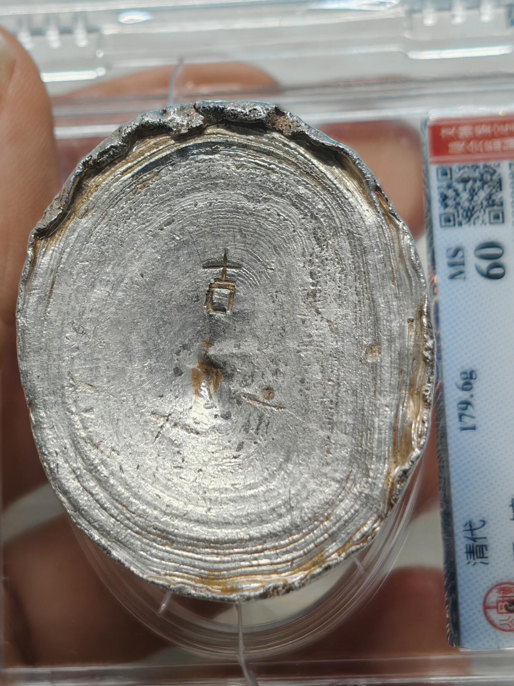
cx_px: 257
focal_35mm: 95
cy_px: 343
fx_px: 1881
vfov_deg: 20.7
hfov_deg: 15.6
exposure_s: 1/120
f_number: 1.6
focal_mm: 7.62
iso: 50
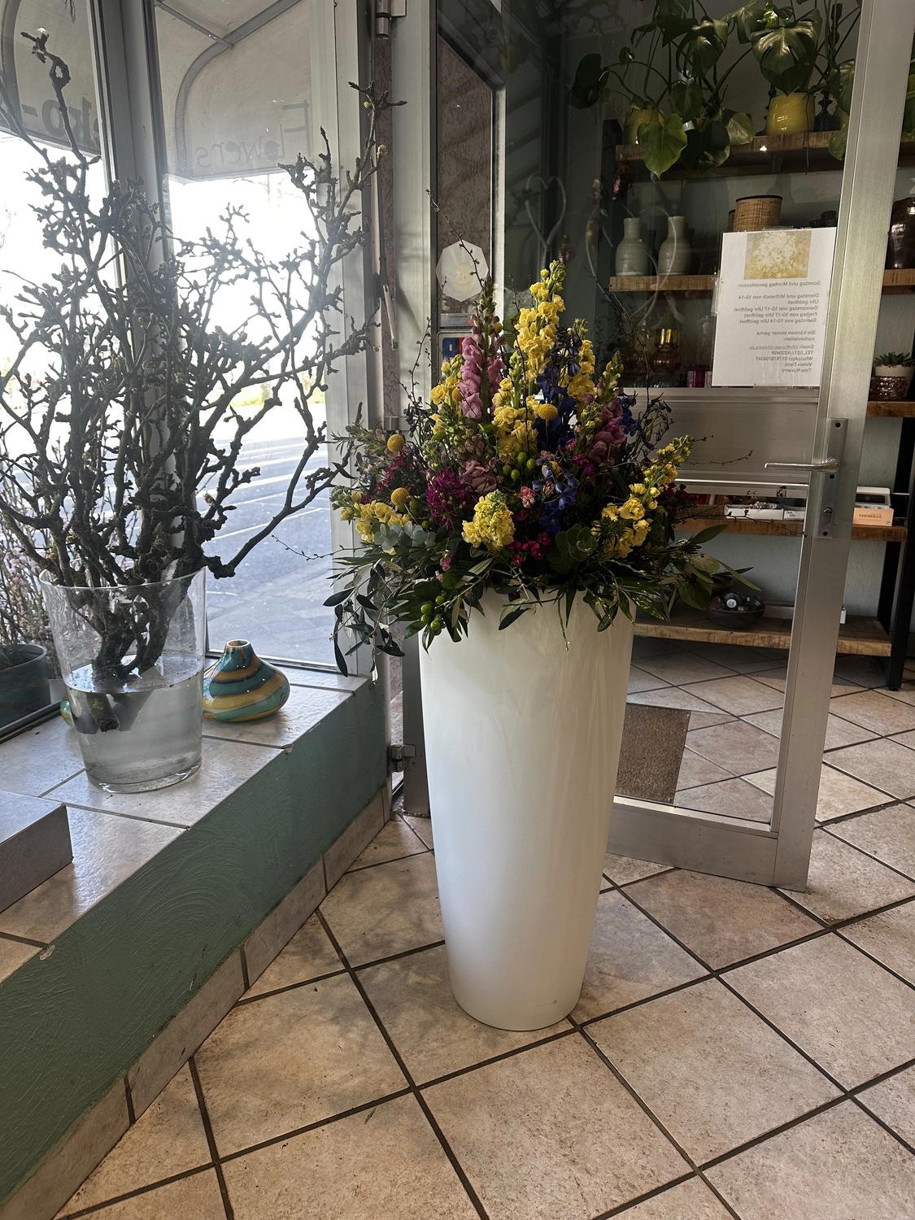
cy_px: 610
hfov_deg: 56.8
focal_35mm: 24
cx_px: 458
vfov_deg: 71.6
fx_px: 846
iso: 100
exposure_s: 1/121
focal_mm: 6.86
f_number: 1.78
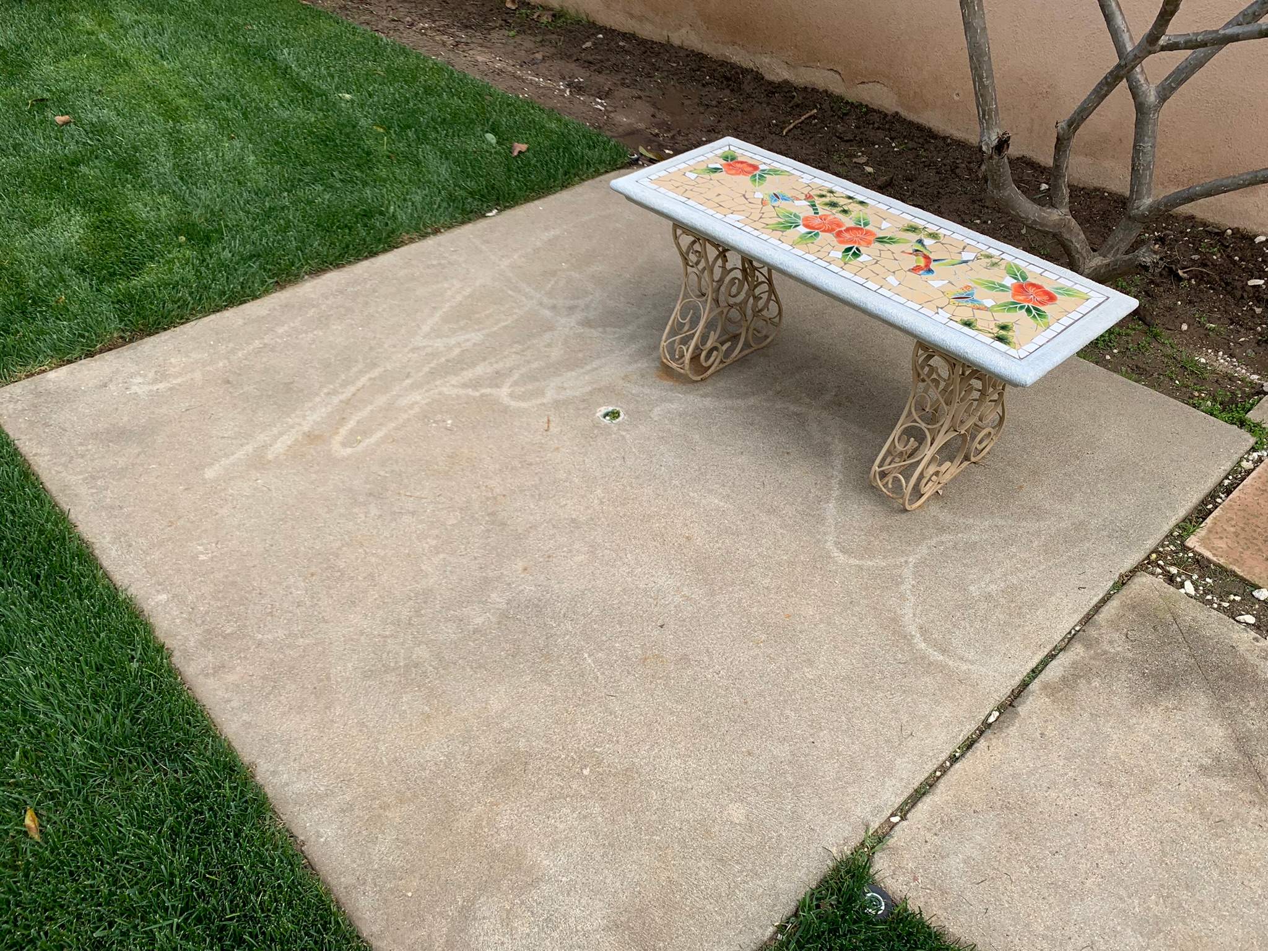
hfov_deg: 67.3
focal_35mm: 26
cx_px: 634
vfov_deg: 53.1
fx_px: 952
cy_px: 476
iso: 25
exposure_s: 1/1468
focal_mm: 4.25
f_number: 1.8
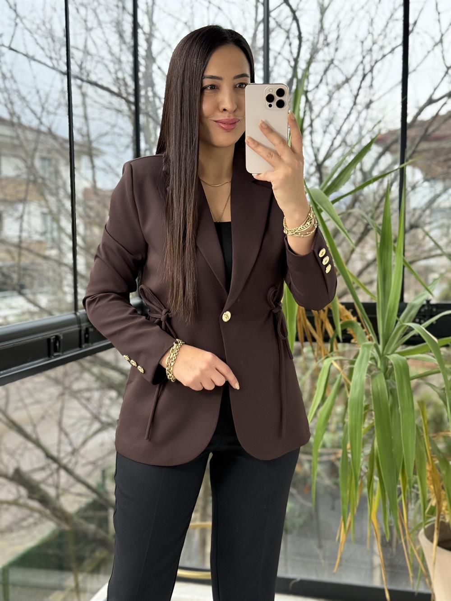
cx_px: 226
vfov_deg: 39.7
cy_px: 300
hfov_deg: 30.3
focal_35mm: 48
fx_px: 834
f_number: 1.78
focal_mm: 6.76
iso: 100
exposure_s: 1/242
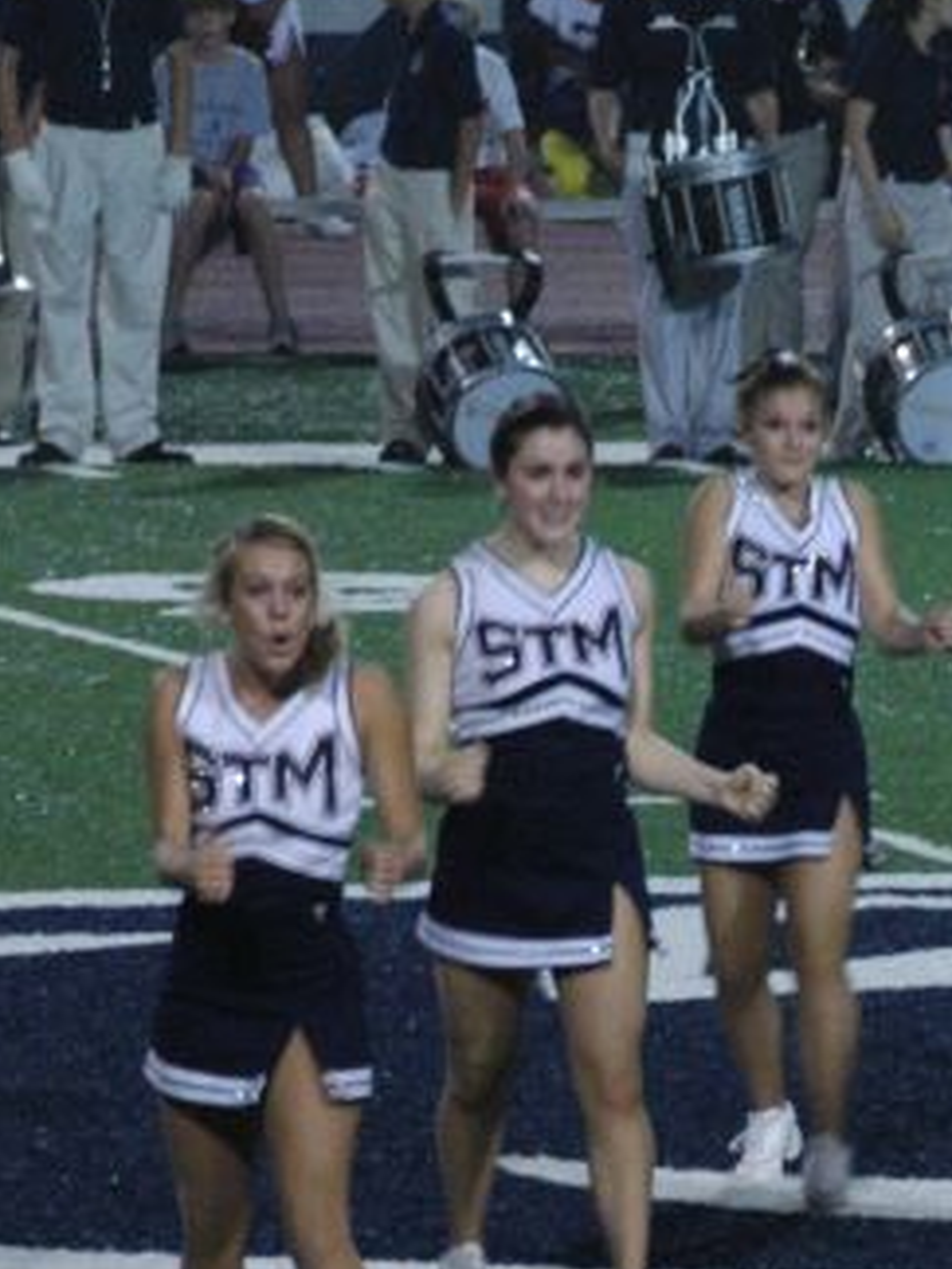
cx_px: 1050
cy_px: 1022
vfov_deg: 3.2
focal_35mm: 616
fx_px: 22570
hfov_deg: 2.4
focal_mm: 135
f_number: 5.6
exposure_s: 1/60
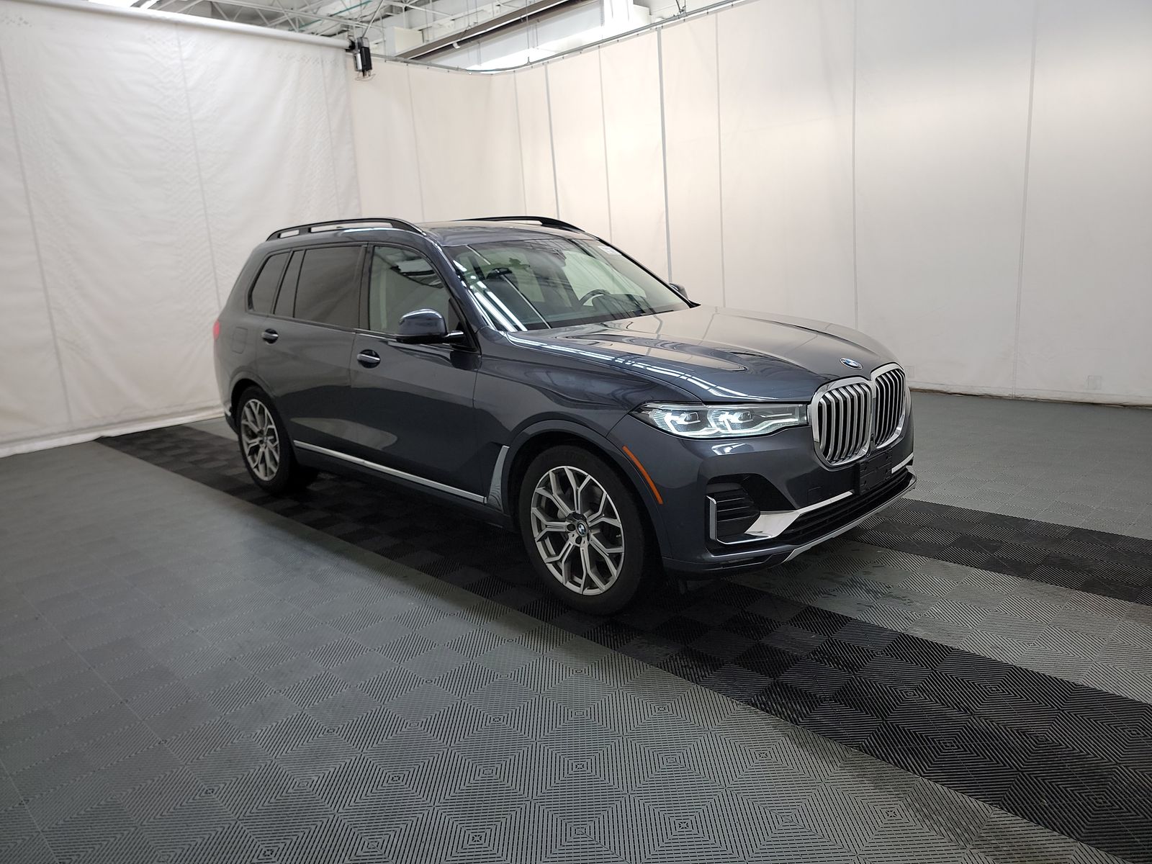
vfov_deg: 56.8
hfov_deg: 71.6
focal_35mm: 24
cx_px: 576
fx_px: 799
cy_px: 432
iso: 125
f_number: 1.8
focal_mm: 6.7
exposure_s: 1/59
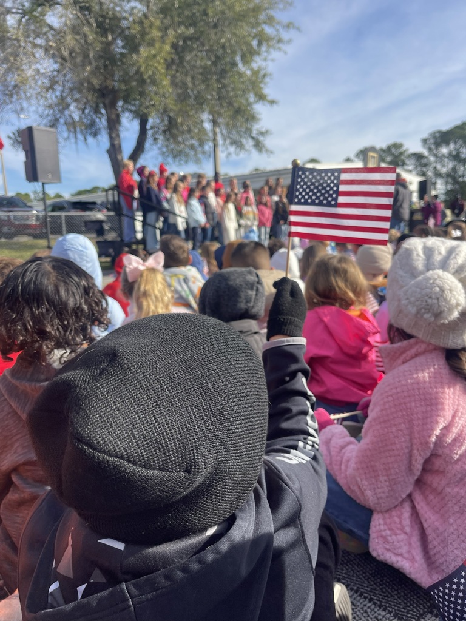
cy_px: 310
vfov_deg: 69.4
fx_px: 449
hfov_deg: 54.9
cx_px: 233
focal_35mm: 25
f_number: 1.6
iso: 32
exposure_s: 1/2049
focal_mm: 5.1
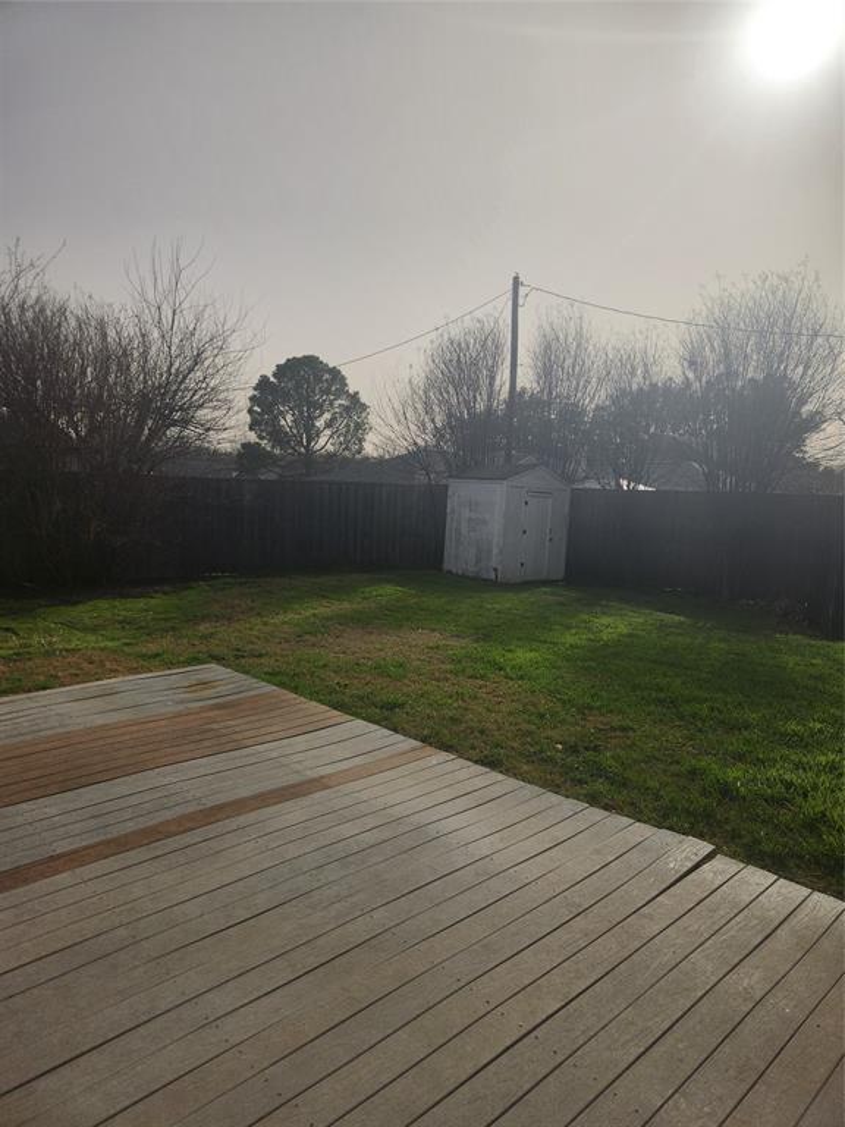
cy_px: 564
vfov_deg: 73.9
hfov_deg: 58.9
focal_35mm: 23
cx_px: 422
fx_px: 749
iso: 20
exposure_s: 1/5228
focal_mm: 5.4
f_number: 1.8
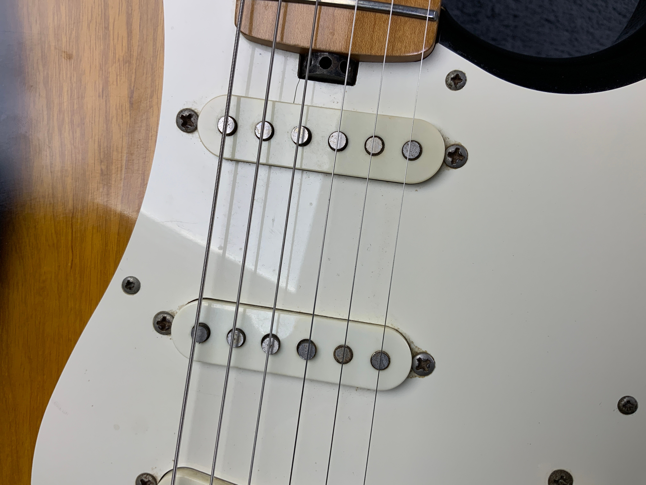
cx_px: 323
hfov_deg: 61.7
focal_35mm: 29
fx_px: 541
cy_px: 242
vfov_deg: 48.2
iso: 20
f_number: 1.8
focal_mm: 3
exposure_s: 1/100
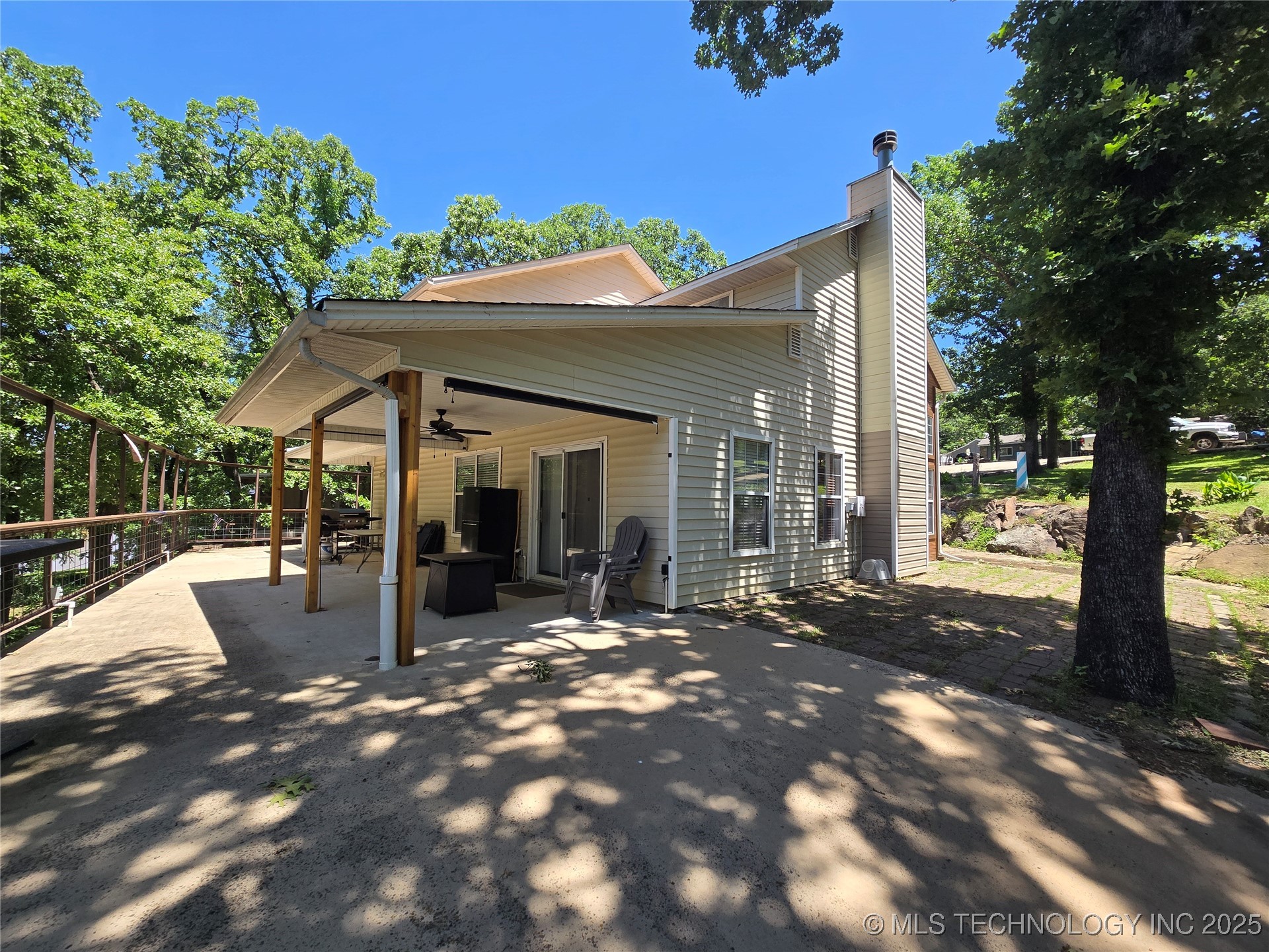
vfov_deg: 89.9
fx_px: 477
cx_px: 634
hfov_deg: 106.2
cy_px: 476
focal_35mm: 13
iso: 50
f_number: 2.2
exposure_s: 1/864
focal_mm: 2.2
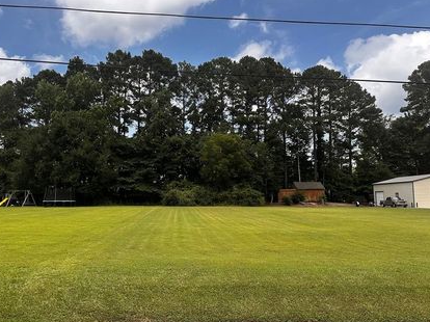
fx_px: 360
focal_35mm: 29
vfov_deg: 48.2
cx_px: 178
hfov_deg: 61.3
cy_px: 156
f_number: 1.78
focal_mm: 6.86
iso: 80
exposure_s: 1/3356
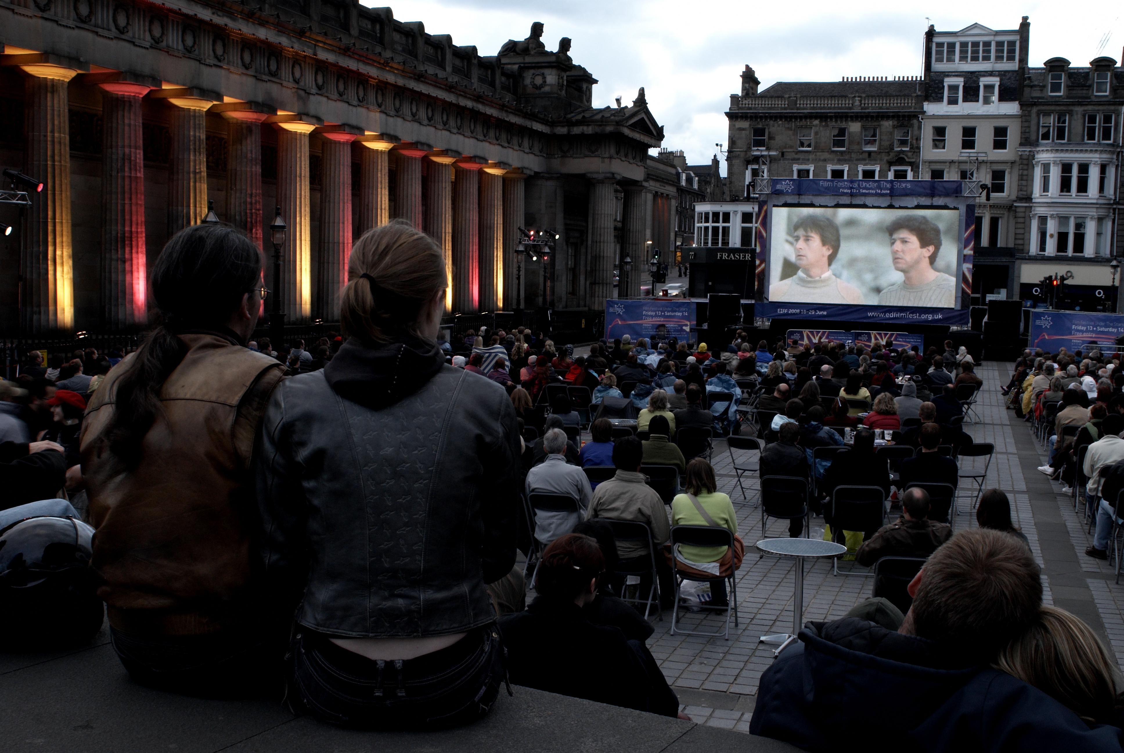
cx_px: 562
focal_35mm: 39
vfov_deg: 34.3
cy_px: 376
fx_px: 1219
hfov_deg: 49.5
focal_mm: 26
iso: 400
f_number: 13
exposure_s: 1/4
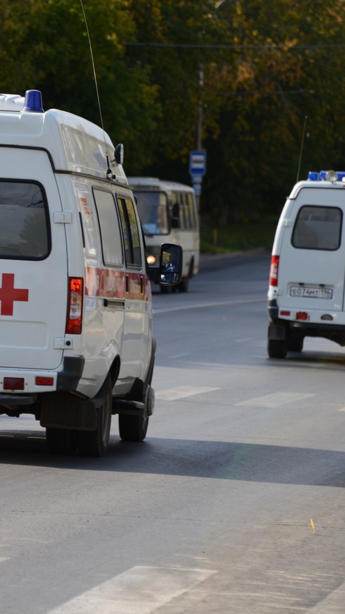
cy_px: 306
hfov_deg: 4.5
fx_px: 4357
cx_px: 49
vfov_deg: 8.0
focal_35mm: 268
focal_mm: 170
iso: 200
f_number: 5.6
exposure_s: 1/640
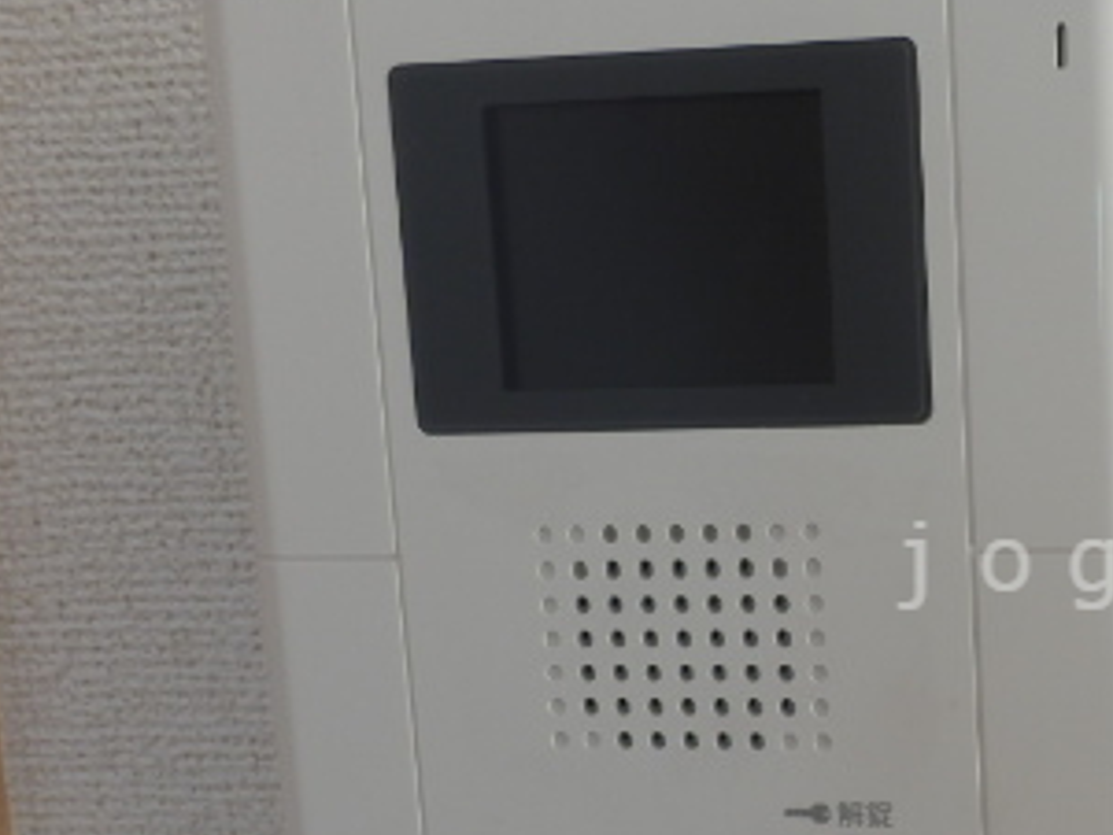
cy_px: 565
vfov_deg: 28.4
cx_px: 1150
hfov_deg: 33.7
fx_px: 1640
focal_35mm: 51
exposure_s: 1/50
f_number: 3
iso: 80
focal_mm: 4.2
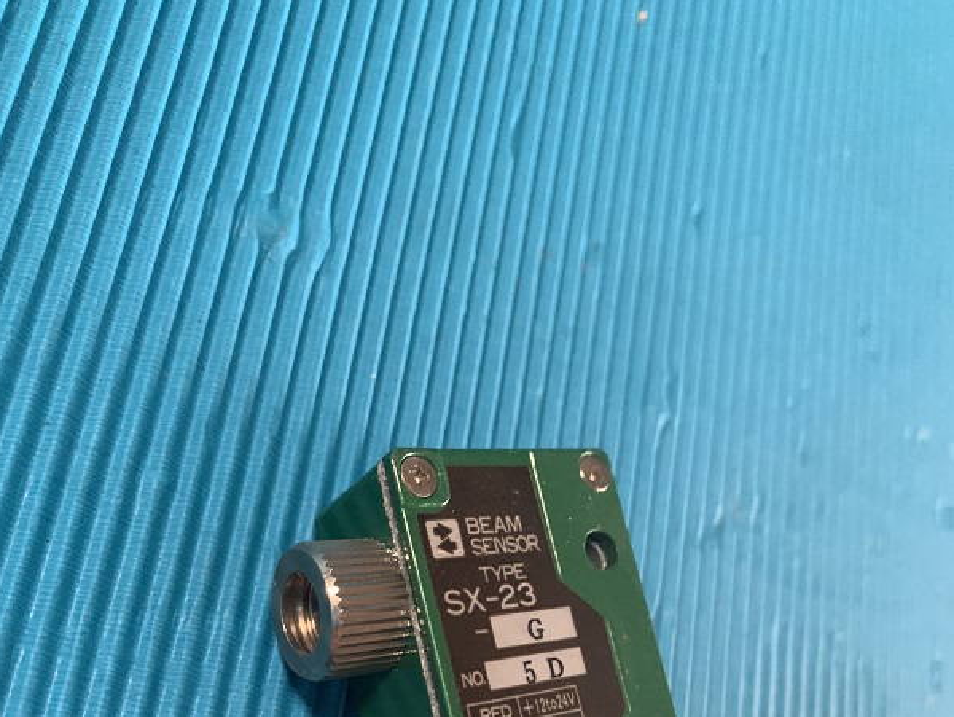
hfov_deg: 52.6
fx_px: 965
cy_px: 627
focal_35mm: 35
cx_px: 475
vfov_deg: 38.3
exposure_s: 1/33
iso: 400
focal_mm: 4.25
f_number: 1.8
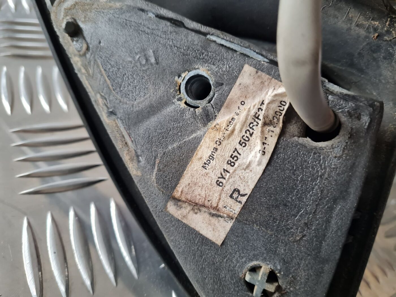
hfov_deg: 67.3
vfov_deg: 53.1
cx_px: 198
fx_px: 297
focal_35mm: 26
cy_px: 148
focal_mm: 5.4
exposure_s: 1/50
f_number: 1.8
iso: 200
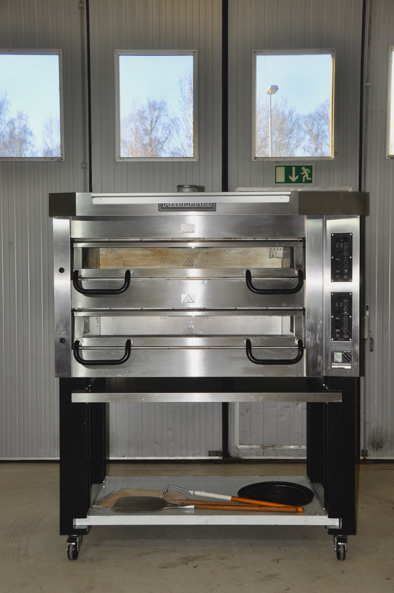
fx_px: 790
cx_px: 197
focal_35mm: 48
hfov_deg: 28.0
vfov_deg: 41.2
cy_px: 296
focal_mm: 32
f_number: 5.6
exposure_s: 1/125
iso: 200
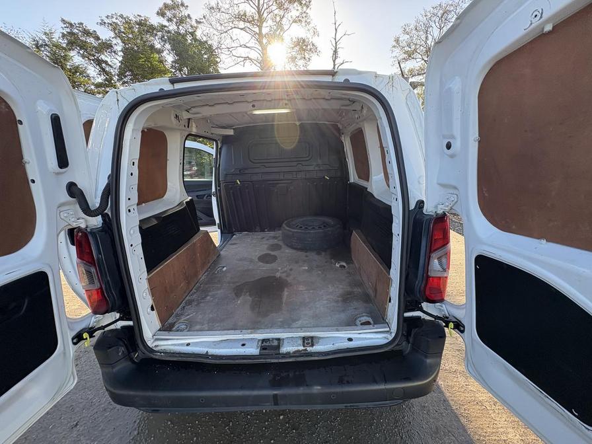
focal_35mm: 14
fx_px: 239
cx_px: 296
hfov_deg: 102.1
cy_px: 222
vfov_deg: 85.7
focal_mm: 2.22
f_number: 2.2
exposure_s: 1/142
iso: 64
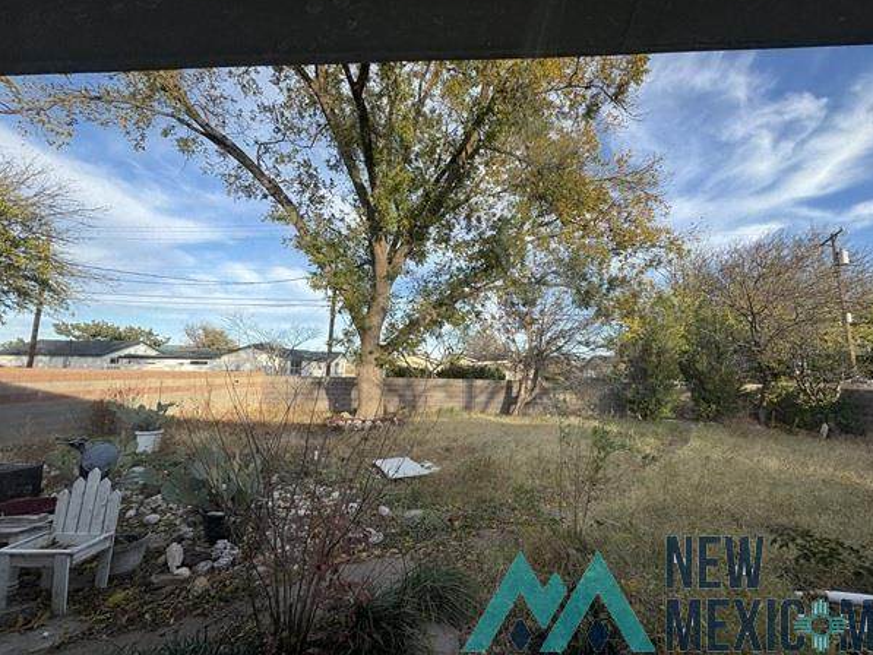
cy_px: 329
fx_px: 378
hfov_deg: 98.0
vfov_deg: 81.8
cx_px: 466
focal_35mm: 15
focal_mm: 2.22
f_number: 2.2
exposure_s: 1/515
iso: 40
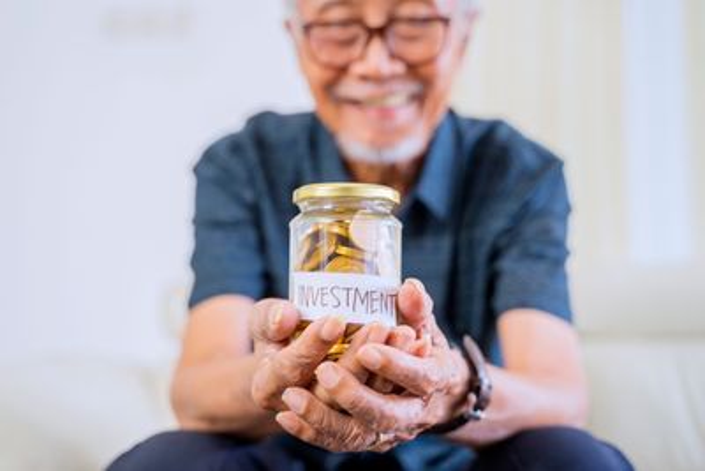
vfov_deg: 28.7
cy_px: 236
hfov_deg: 41.9
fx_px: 921
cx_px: 352
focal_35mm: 47
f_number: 2.8
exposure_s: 1/160
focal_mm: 47
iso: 800
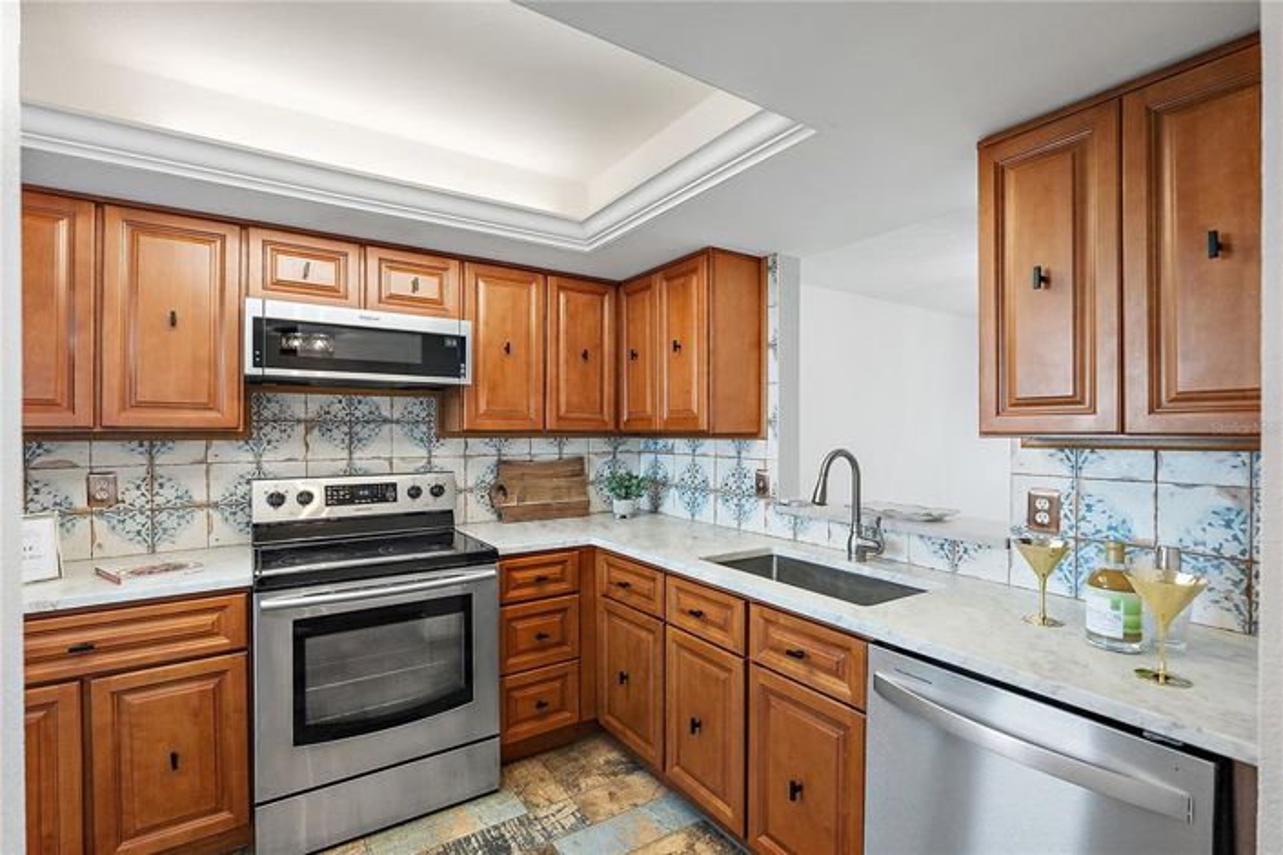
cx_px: 642
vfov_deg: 73.7
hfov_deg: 96.7
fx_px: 570
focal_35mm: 16
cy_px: 428
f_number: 4
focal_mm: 16
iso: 1250
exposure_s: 1/40
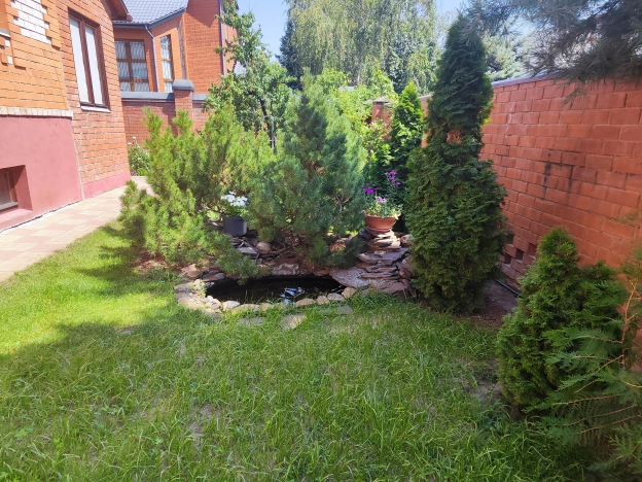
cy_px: 241
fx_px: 427
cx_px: 321
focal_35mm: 23
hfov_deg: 73.9
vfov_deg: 58.9
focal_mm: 5.4
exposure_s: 1/1672
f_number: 1.8
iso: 50
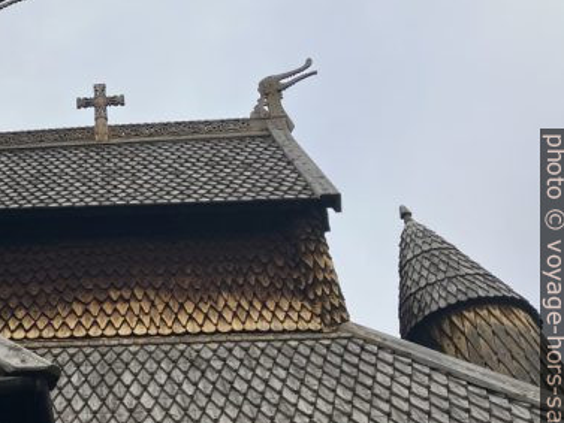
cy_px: 87
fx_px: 929
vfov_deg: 25.3
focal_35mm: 57
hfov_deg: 31.4
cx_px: 10
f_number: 1.8
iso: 32
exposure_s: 1/1600
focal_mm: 4
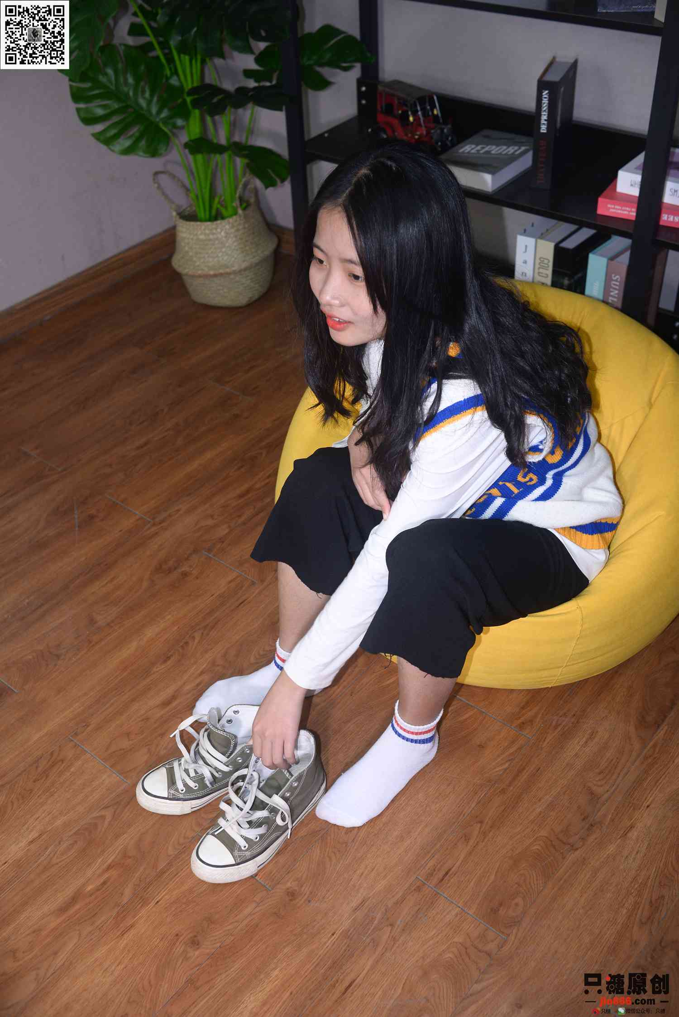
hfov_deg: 37.9
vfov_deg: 54.4
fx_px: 989
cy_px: 508
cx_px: 340
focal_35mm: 35
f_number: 5.6
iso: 500
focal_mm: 35
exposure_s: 1/100
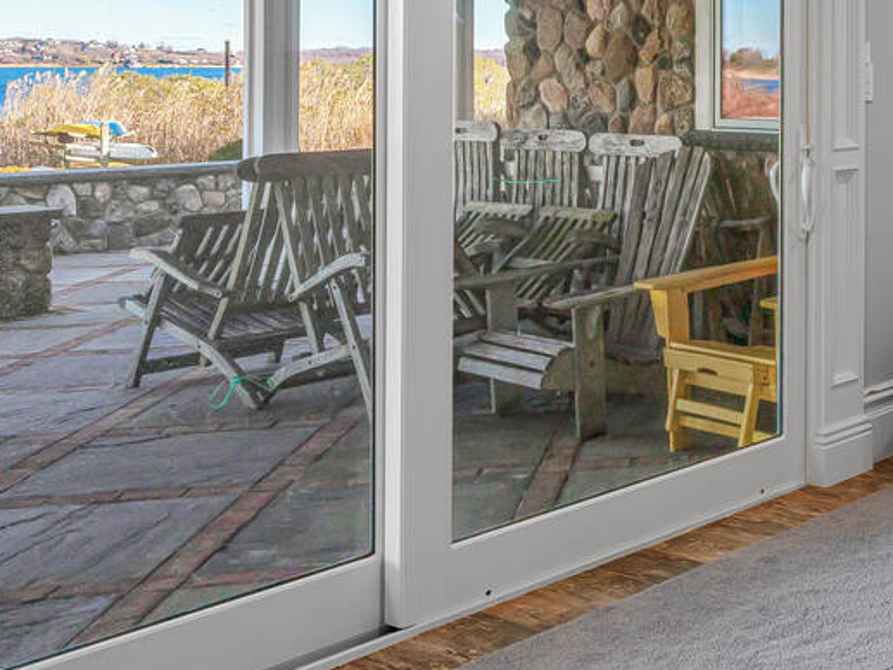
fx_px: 1290
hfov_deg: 31.2
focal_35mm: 50
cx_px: 1107
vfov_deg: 28.3
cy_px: 97
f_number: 9
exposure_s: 1/2
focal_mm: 14
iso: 250
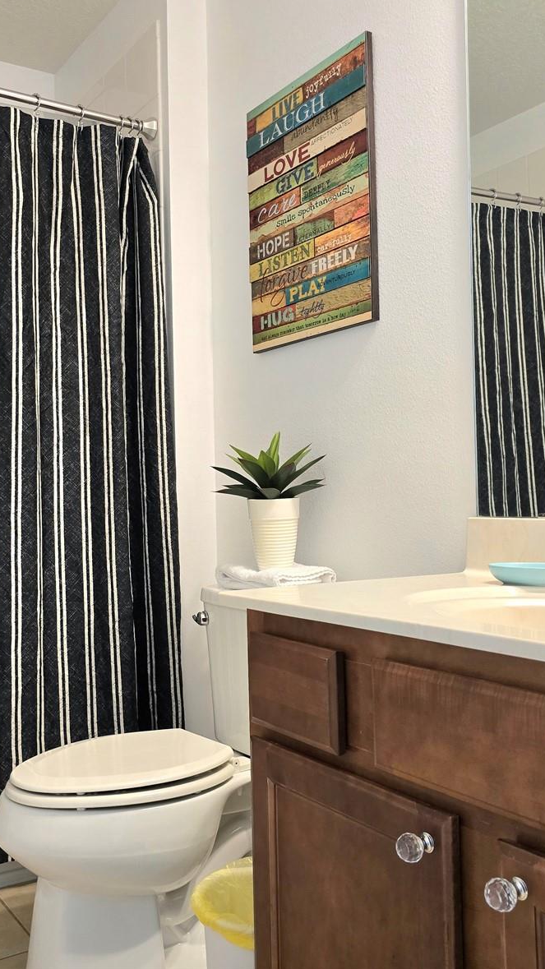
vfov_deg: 58.0
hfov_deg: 34.4
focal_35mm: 34
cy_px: 480
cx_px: 187
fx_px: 874
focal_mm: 6.3
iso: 400
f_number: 1.7
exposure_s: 1/120
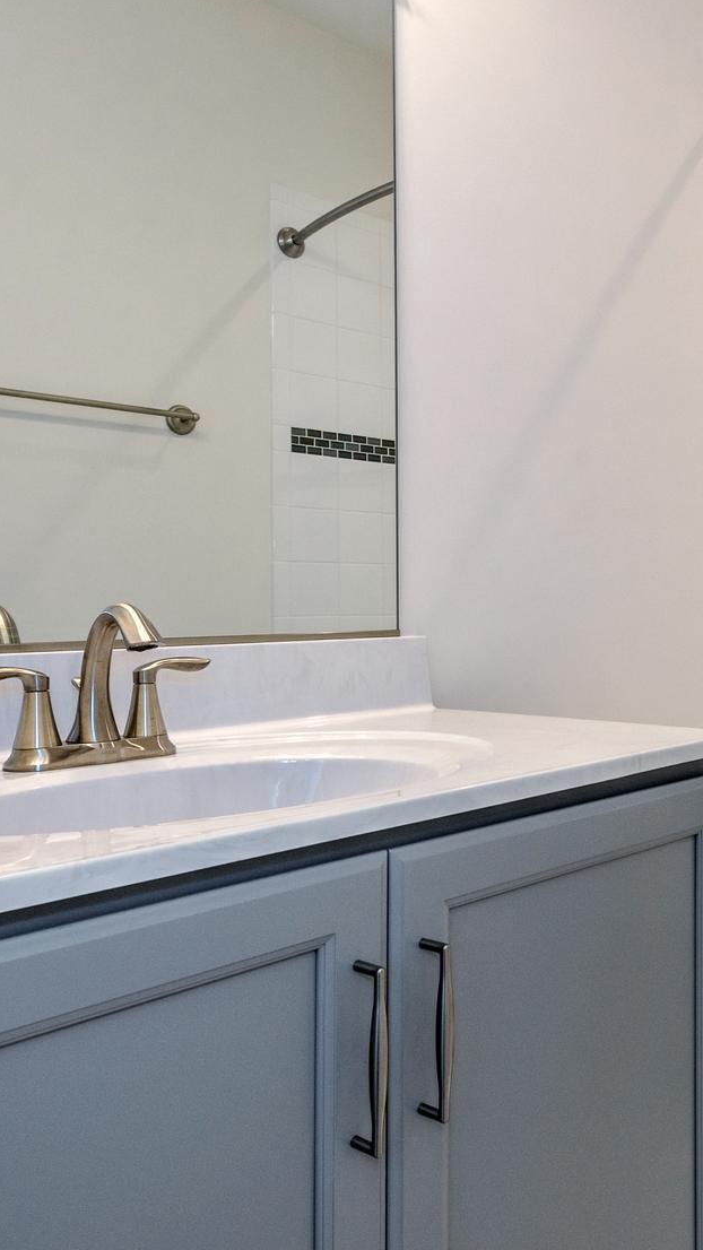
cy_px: 603
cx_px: 721
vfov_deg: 59.5
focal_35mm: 33
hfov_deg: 32.4
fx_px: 1094
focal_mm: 17
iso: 320
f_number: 8
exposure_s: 1/50
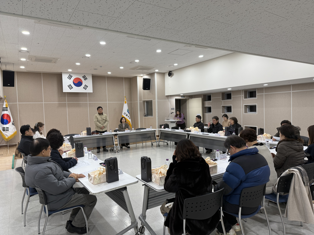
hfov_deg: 71.6
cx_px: 157
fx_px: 218
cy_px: 118
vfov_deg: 56.8
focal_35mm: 24
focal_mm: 6.76
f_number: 1.78
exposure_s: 1/120
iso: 160
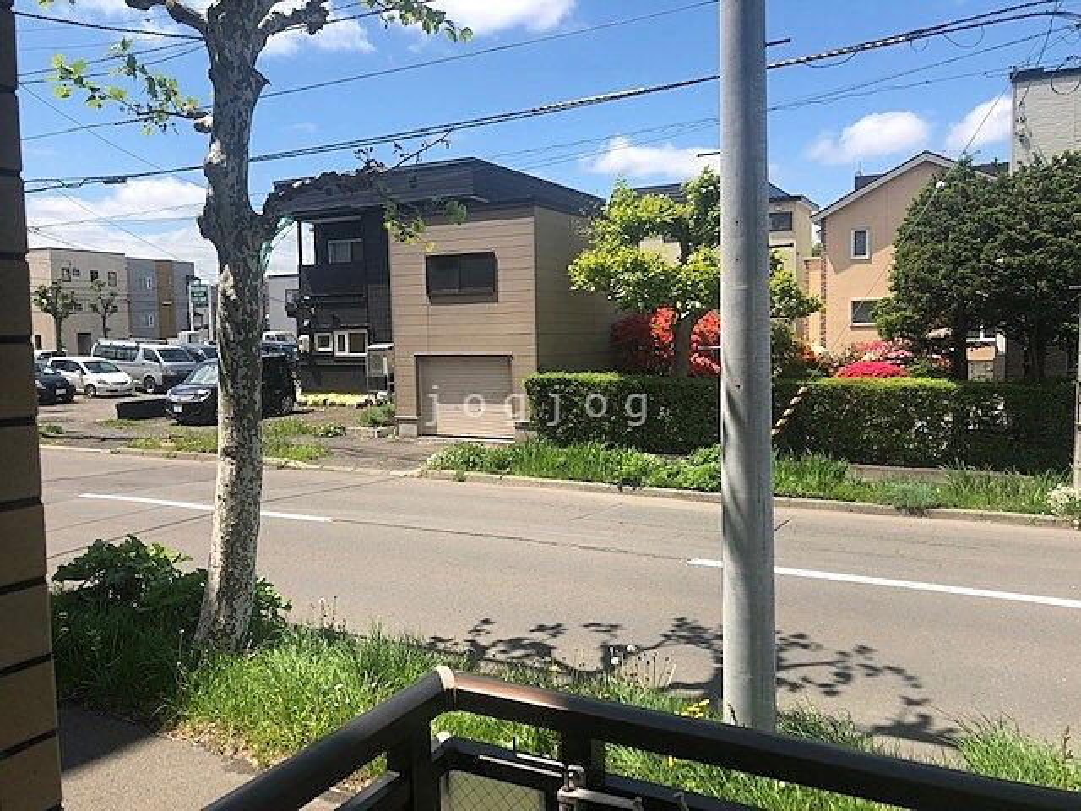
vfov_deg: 49.7
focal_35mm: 28
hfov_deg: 63.4
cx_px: 540
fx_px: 874
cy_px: 406
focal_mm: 3.99
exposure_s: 1/1517
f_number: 1.8
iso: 20
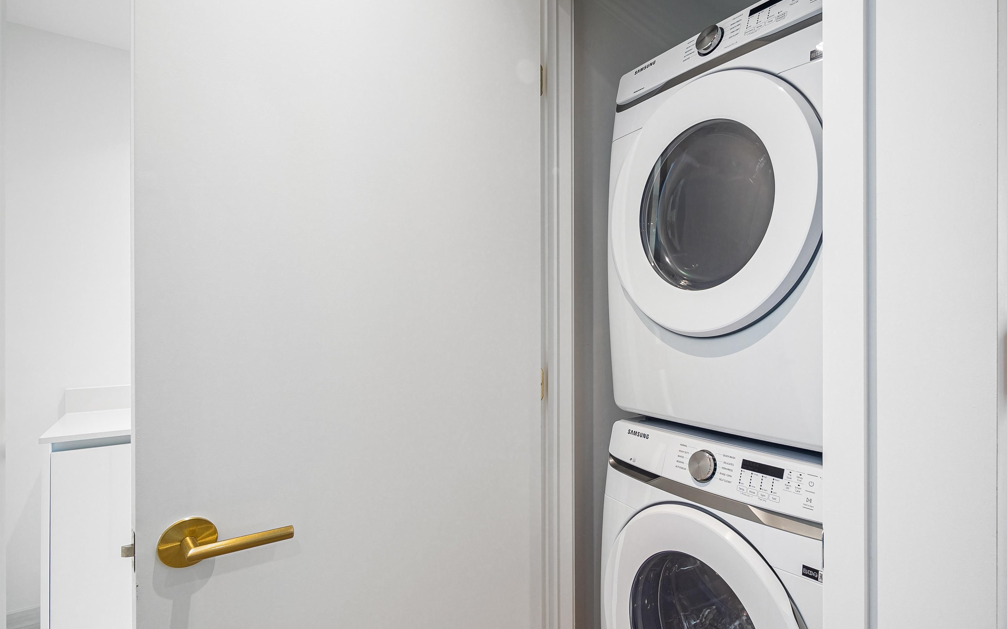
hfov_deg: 93.4
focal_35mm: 17
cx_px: 591
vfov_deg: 68.0
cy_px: 324
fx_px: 467
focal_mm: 7
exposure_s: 1/6
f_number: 4.5
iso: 100
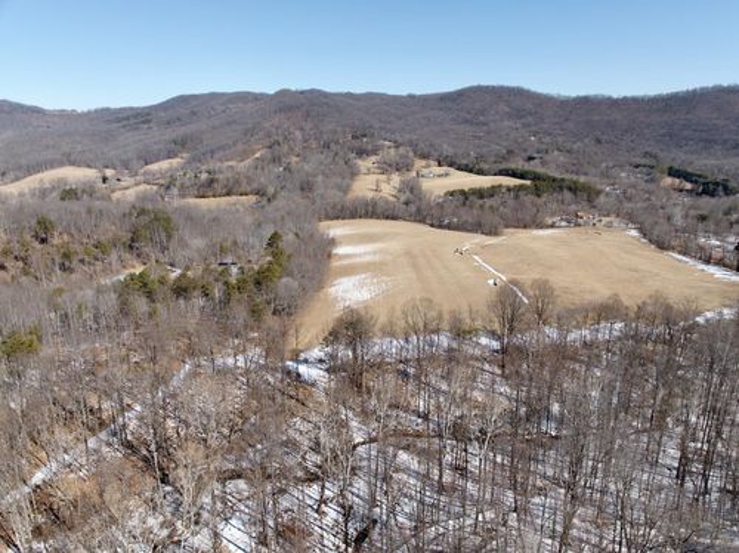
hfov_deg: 71.6
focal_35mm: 24
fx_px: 512
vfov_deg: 56.7
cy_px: 276
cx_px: 370
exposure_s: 1/1250
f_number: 2.8
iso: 110
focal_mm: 12.29
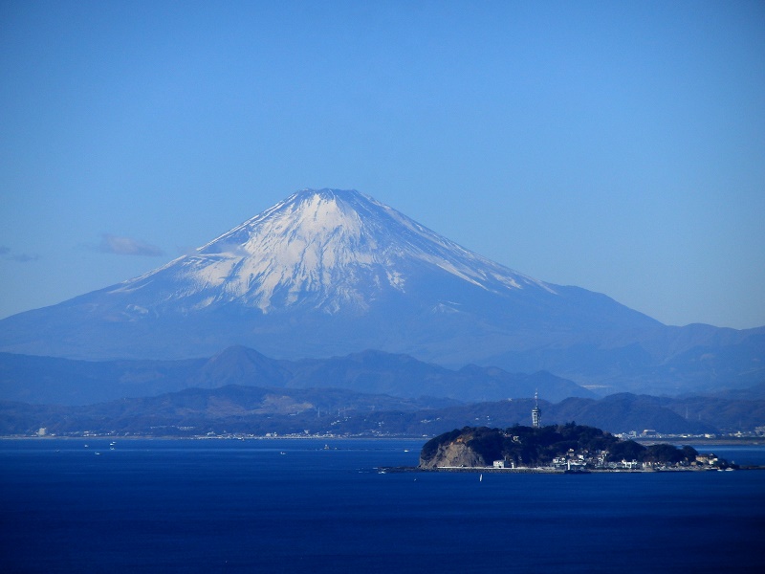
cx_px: 382
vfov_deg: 5.6
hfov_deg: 7.4
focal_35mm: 267
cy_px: 287
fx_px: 5901
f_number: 5.9
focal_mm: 47.3
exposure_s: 1/1000
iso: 80
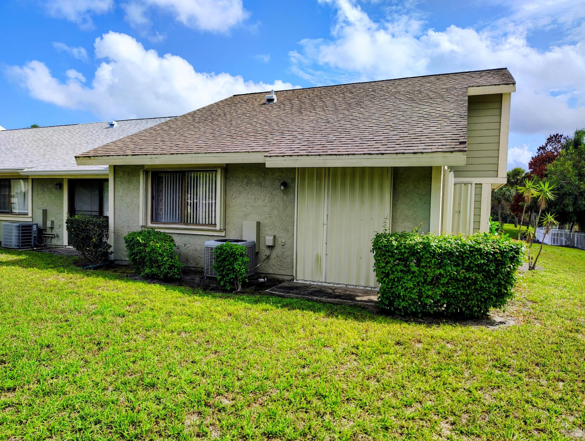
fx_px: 406
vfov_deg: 56.9
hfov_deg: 71.5
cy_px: 220
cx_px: 292
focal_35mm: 24
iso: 100
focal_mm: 5.56
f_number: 1.8
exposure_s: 1/756
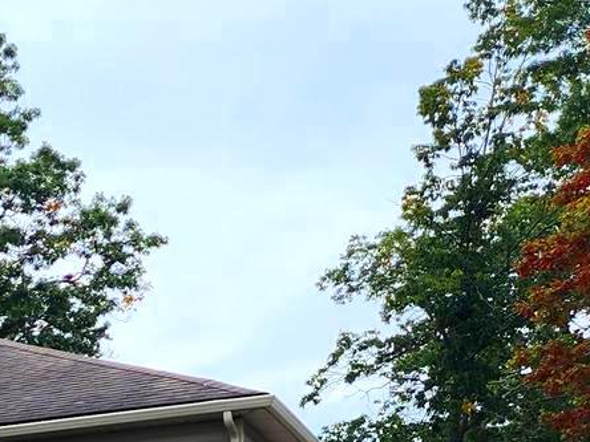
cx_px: -437
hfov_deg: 16.0
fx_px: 1807
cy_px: 742
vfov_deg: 12.9
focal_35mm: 106
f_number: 1.8
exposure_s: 1/551
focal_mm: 6.4
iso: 12
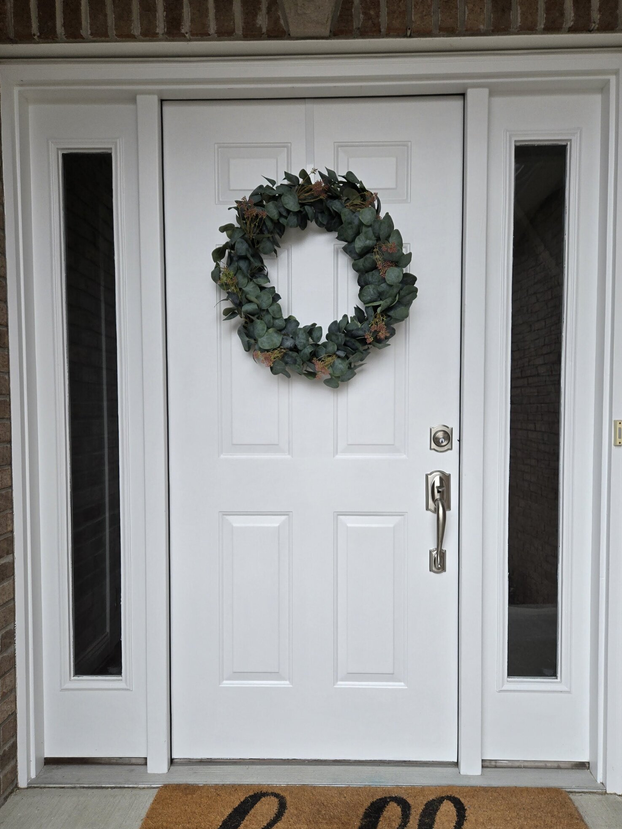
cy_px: 445
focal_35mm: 27
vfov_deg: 65.2
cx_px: 324
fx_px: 647
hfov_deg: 51.3
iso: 25
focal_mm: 5.4
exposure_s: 1/1173
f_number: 1.8
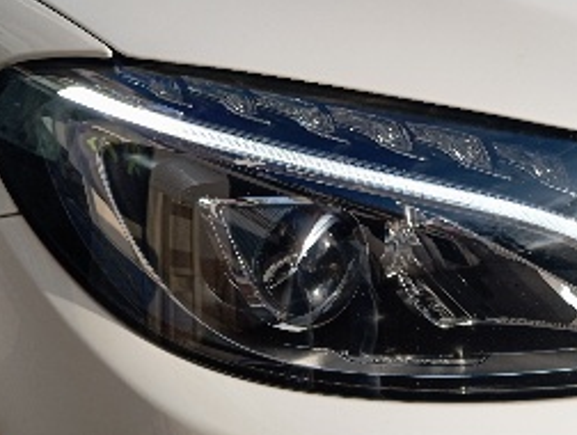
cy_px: 167
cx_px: 424
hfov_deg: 40.2
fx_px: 768
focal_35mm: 46
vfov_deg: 31.5
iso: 55
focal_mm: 4.22
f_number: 1.8
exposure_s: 1/476
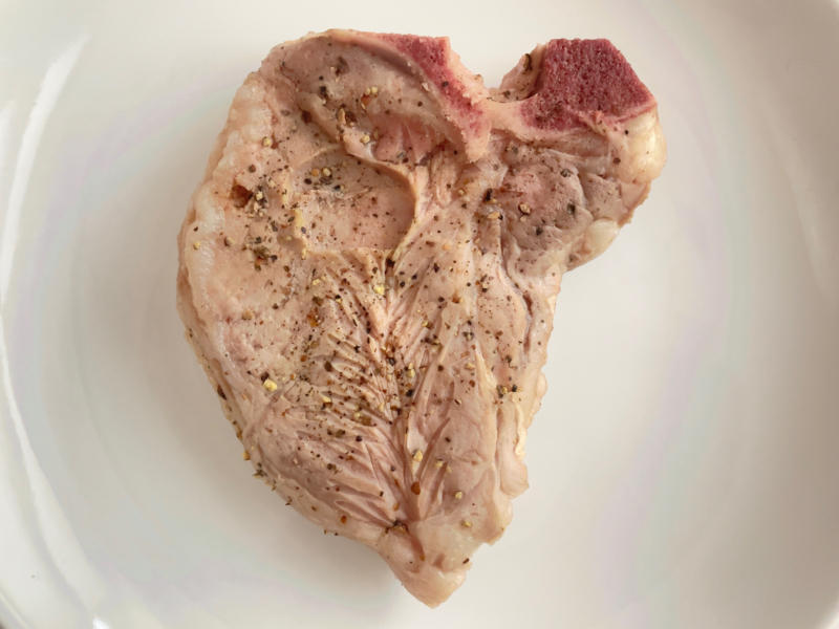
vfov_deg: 53.1
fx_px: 630
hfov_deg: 67.3
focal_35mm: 26
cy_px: 314
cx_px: 420
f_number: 1.6
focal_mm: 4.2
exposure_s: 1/40
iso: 400
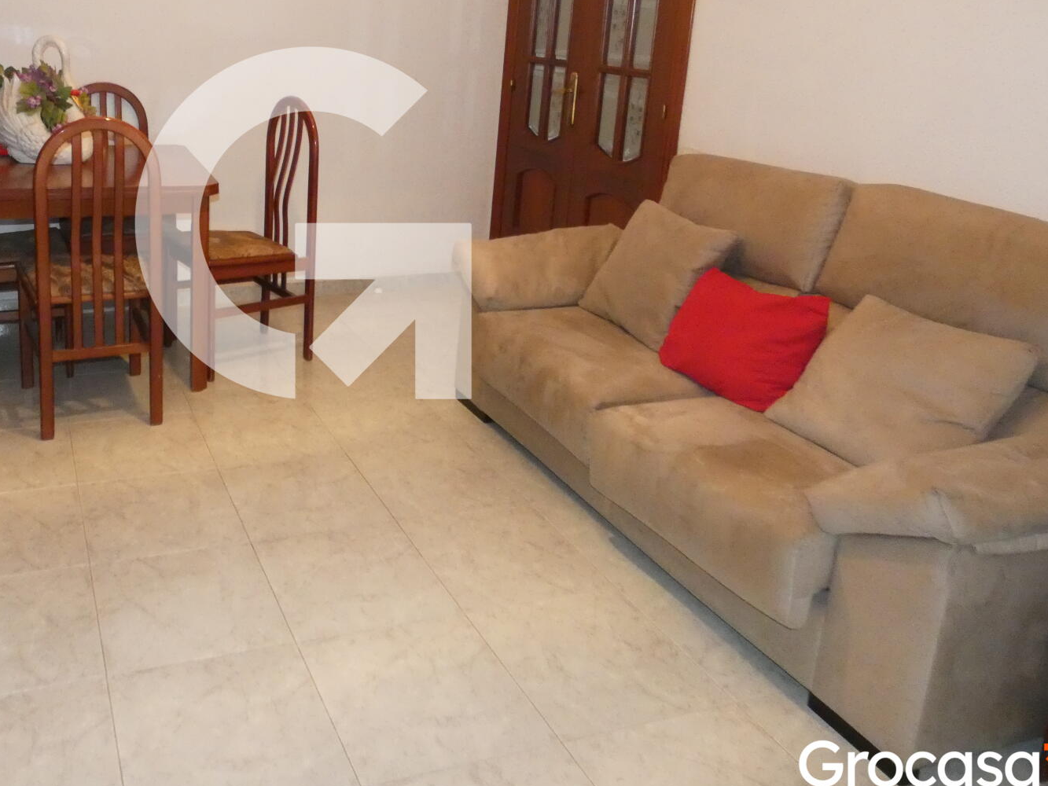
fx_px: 908
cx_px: 303
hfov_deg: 57.8
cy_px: 222
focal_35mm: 30
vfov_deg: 45.6
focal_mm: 3.6
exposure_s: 1/60
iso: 800
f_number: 2.8
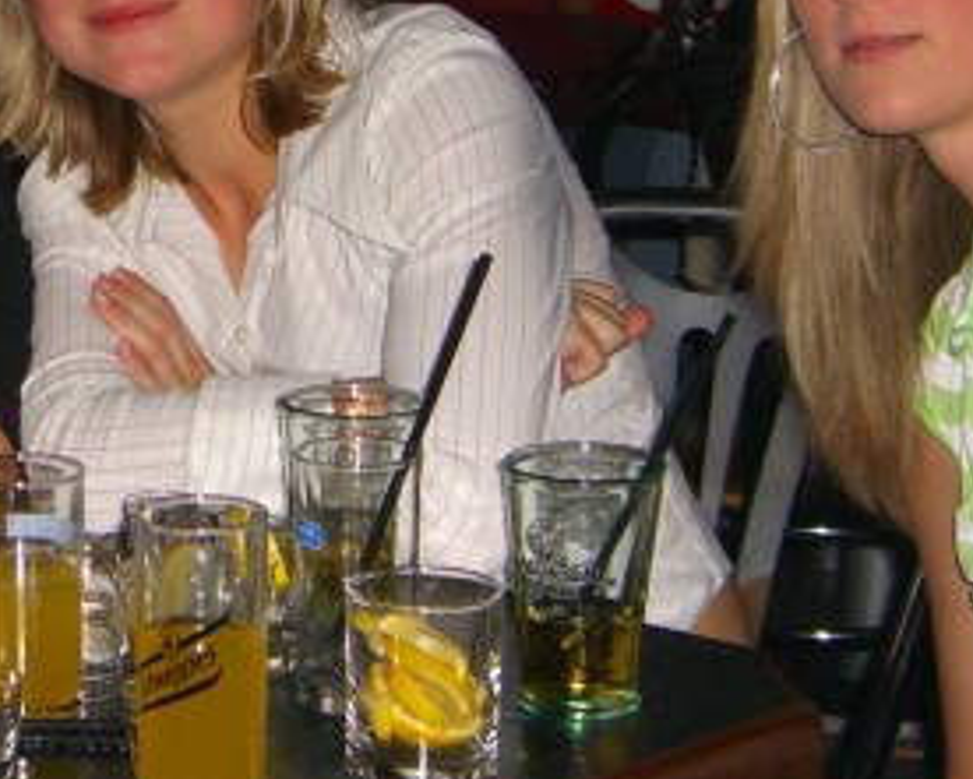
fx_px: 3745
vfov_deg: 11.8
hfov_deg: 14.6
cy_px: 141
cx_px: 49
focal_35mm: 130
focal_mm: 9.5
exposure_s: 1/60
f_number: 3.1
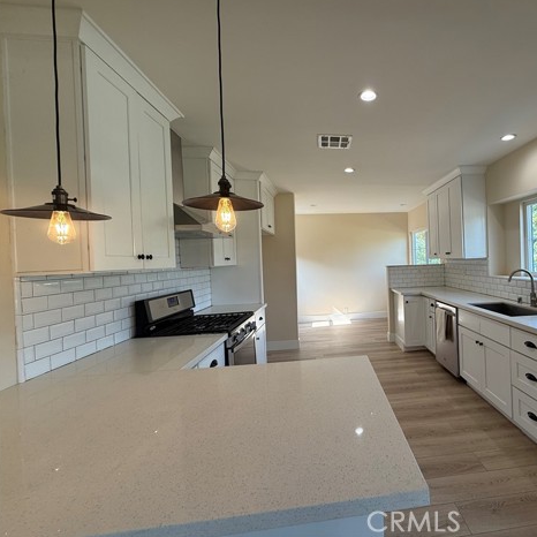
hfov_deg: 80.9
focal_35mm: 17
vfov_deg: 84.0
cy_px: 262
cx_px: 362
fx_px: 298
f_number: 2.2
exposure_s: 1/120
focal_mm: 2.22
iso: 80
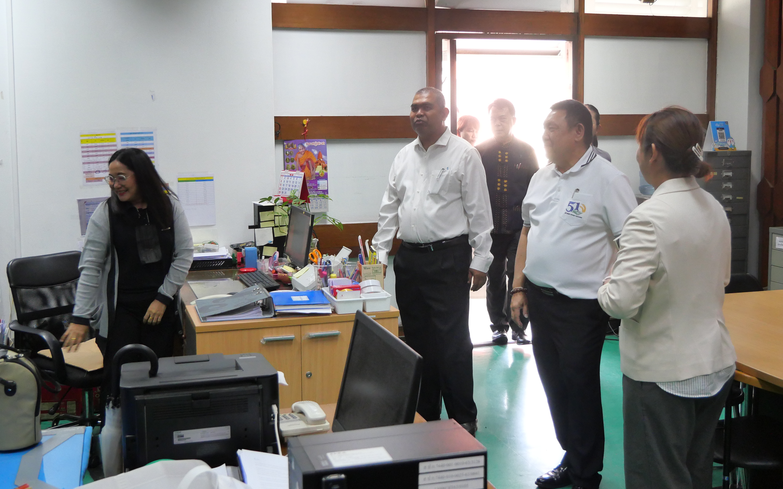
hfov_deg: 46.1
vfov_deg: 29.8
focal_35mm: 43
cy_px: 206
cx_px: 431
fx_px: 918
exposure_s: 1/100
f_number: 3.8
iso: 1600
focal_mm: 17
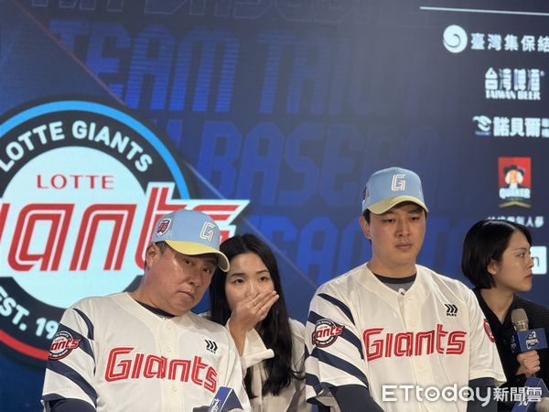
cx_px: 274
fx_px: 1903
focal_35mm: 120
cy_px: 206
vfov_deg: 12.3
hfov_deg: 16.4
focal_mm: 15.66
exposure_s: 1/60
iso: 400
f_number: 2.8
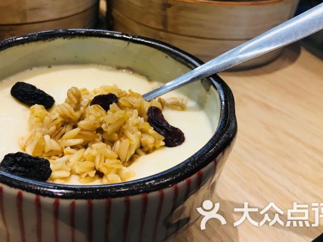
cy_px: 84
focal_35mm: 39
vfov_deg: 36.5
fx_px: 364
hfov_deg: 47.7
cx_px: 135
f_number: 2.2
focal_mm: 4.15
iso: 32
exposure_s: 1/33
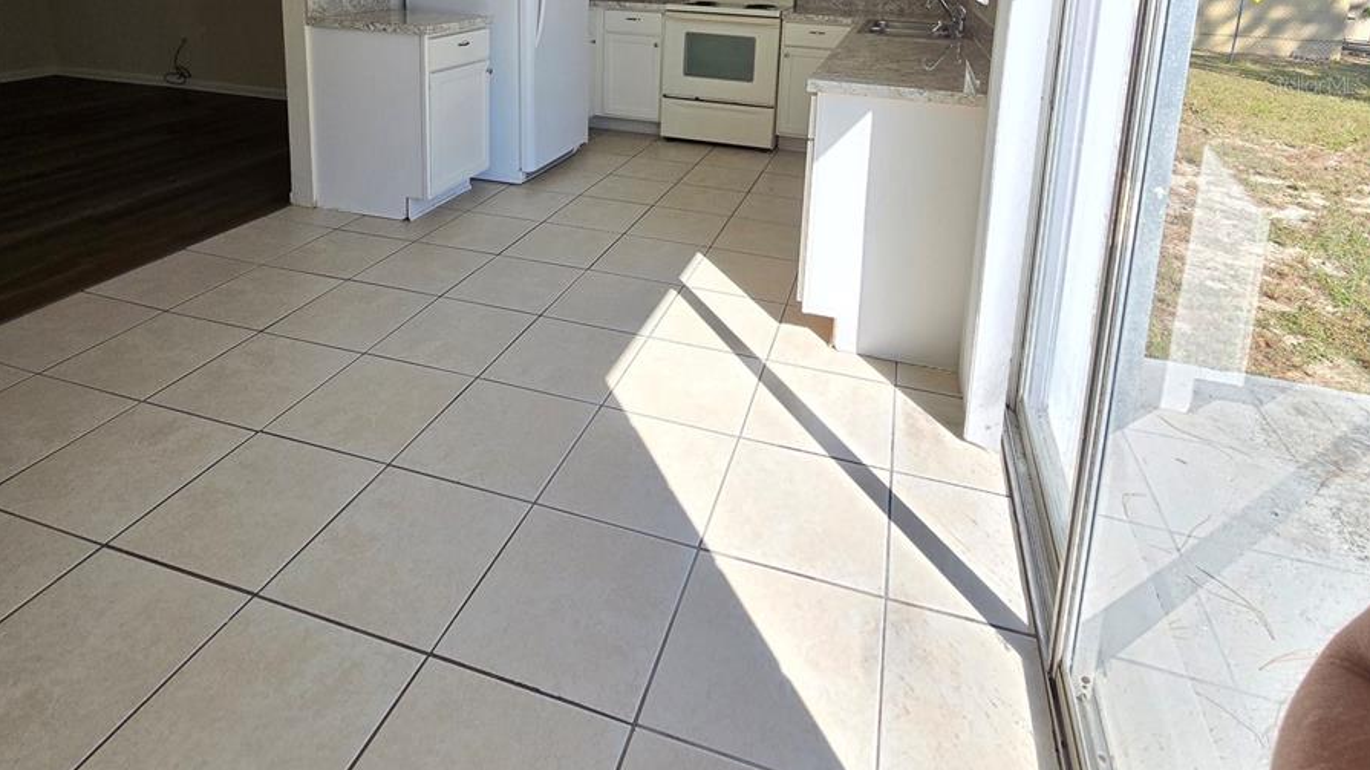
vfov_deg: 51.8
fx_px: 690
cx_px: 684
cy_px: 84
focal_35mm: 19
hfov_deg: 89.6
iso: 50
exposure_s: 1/550
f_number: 2.2
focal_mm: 2.2
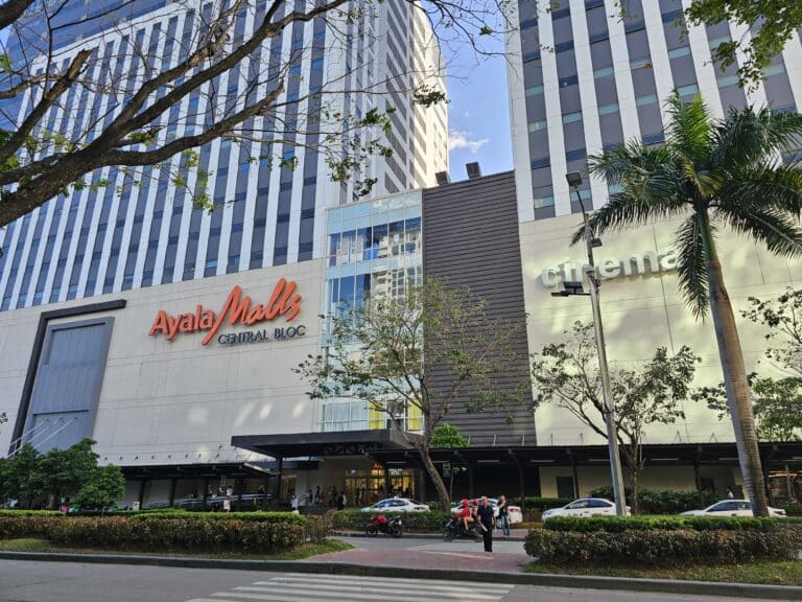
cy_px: 301
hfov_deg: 73.9
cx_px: 401
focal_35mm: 23
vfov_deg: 58.9
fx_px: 533
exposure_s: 1/178
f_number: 1.7
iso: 10
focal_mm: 6.3
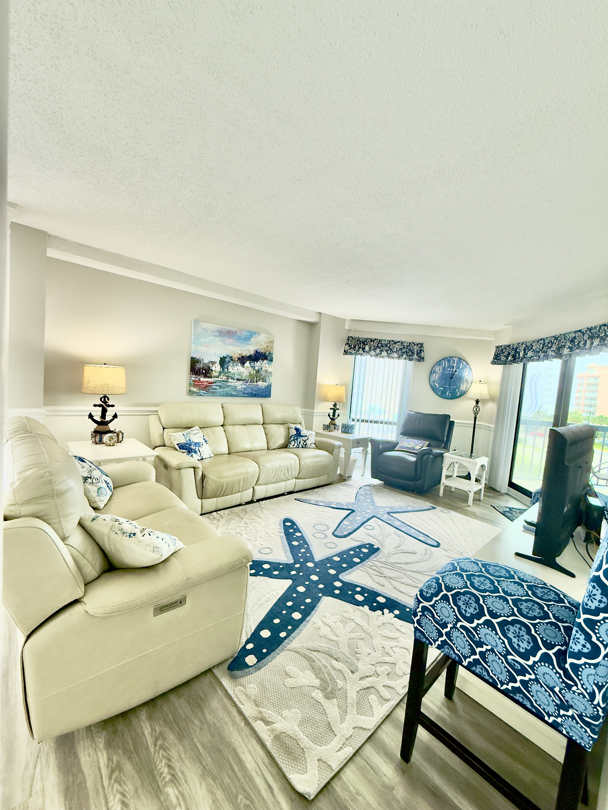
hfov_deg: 85.7
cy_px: 405
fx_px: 328
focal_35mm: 14
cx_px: 304
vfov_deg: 102.1
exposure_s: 1/120
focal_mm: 2.22
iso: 200
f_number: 2.2
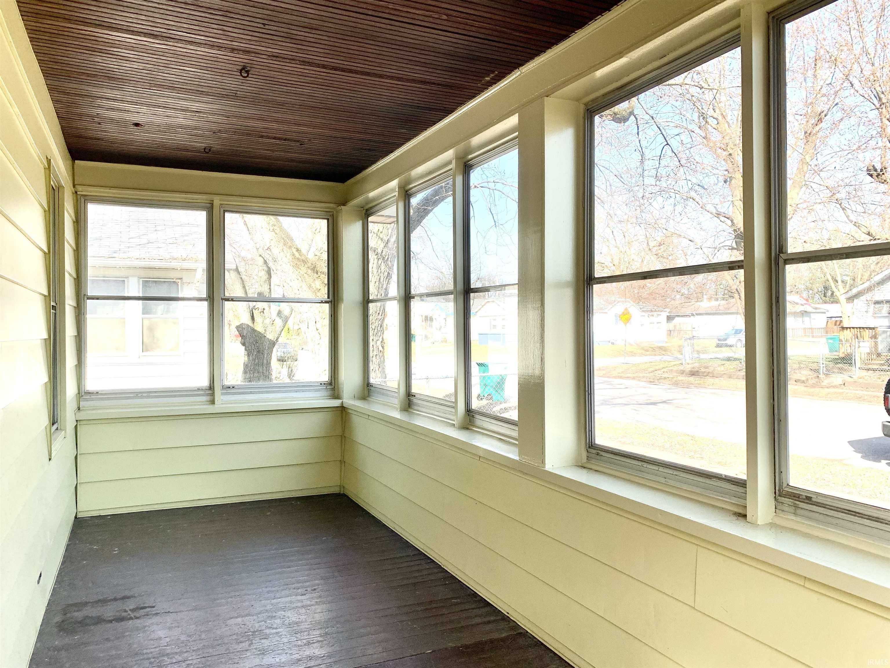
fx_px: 668
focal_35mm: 26
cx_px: 445
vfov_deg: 53.1
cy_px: 334
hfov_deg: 67.3
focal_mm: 4.25
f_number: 1.8
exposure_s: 1/716
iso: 25
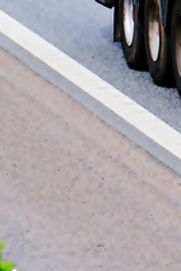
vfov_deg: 2.8
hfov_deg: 1.8
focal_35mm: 747
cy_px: -53
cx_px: 358
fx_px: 5614
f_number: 8
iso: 640
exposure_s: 1/1000
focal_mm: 125
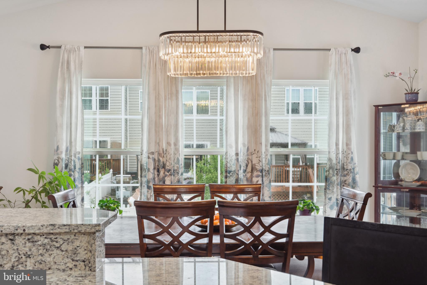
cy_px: 142
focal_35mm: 34
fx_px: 409
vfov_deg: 38.4
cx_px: 214
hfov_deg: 55.1
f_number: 8
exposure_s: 1/30
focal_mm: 34.5
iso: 320
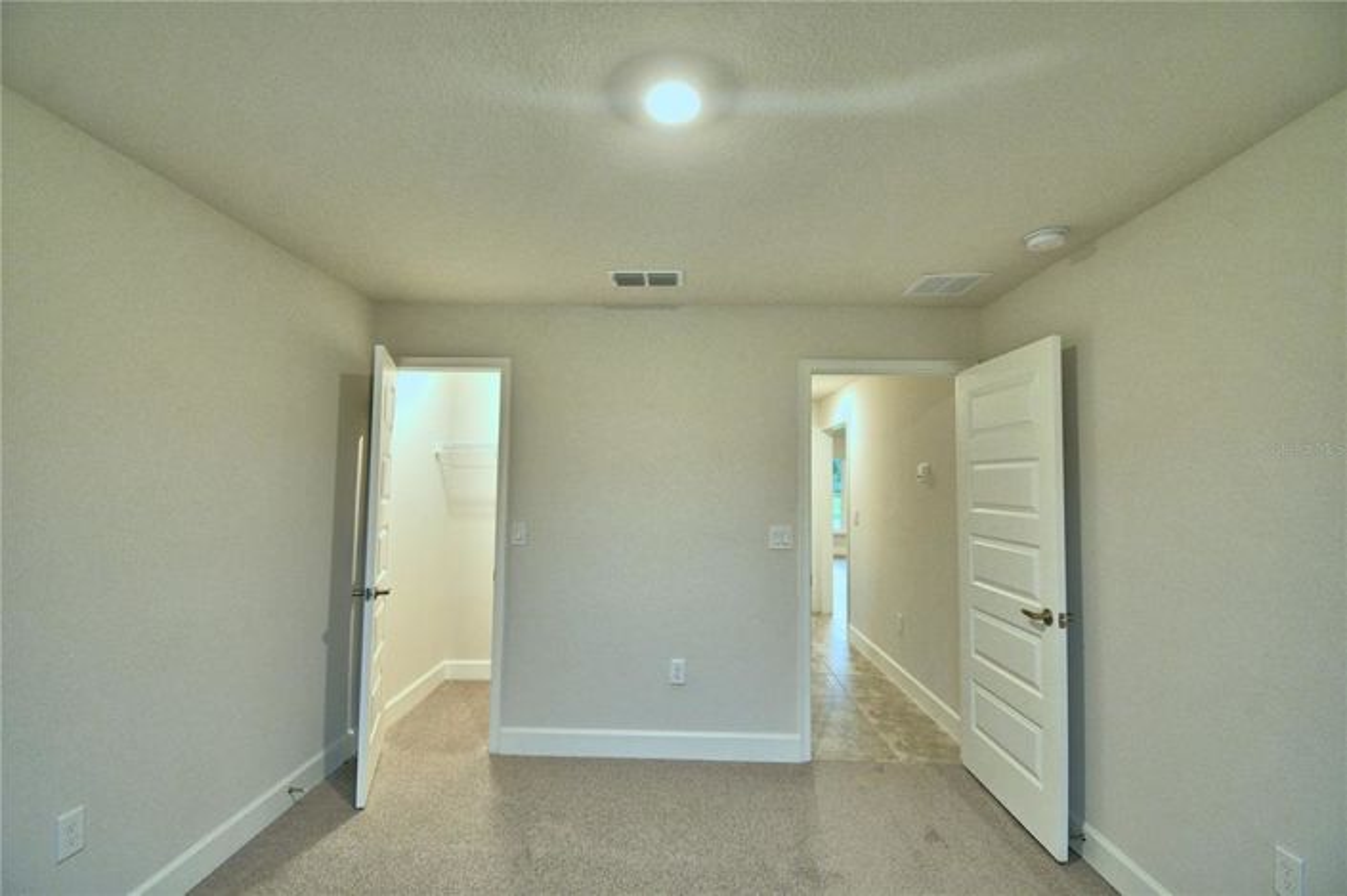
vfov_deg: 77.2
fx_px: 561
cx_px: 674
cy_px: 448
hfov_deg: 100.4
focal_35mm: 15
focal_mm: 10
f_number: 4.5
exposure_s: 1/30
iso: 450
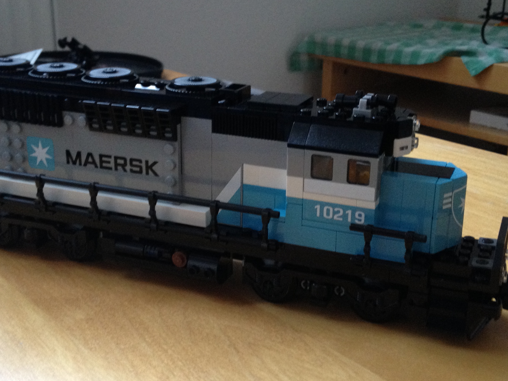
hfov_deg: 36.2
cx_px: 243
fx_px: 778
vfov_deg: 27.5
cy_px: 175
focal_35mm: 53
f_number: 2.4
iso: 250
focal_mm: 4.28
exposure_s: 1/20
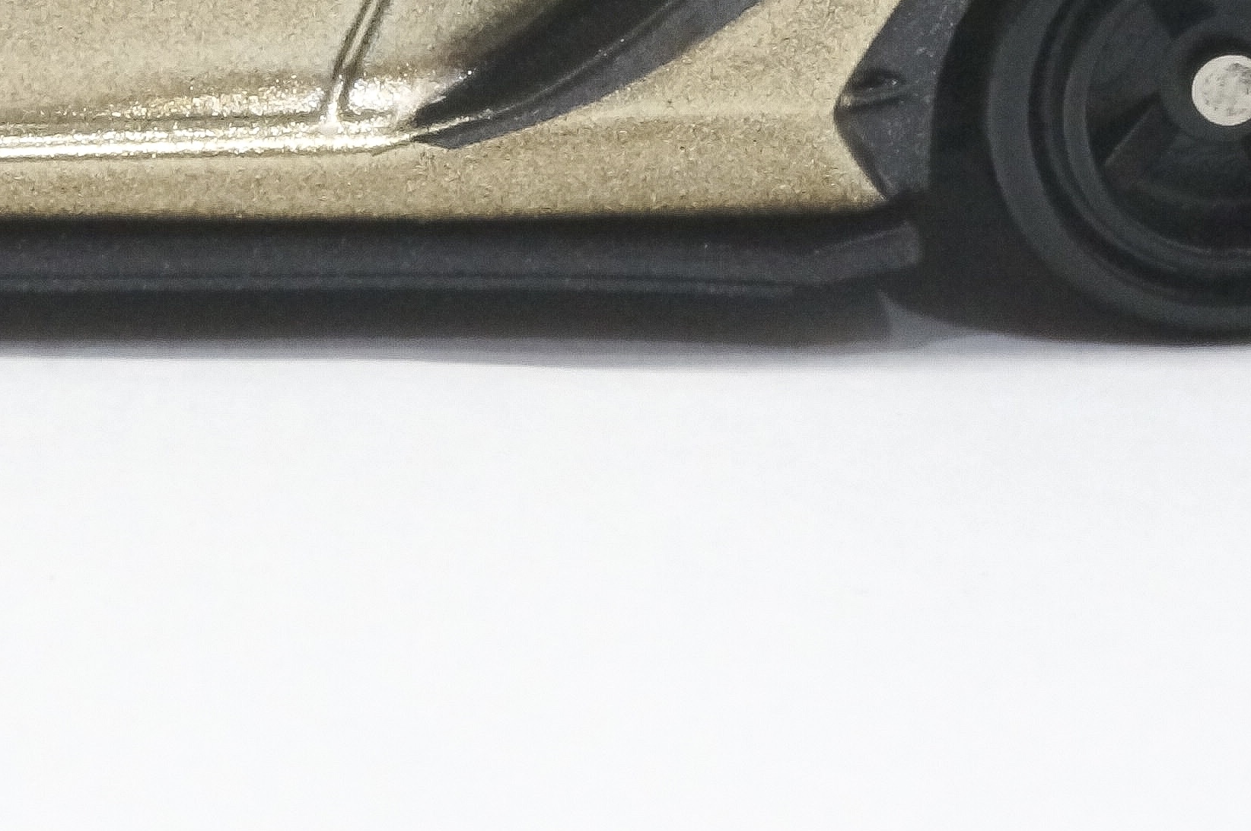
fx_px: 8555
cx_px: 138
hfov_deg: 8.3
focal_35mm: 246
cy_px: -207
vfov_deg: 5.5
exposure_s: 1/30
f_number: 18
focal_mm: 55
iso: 6400
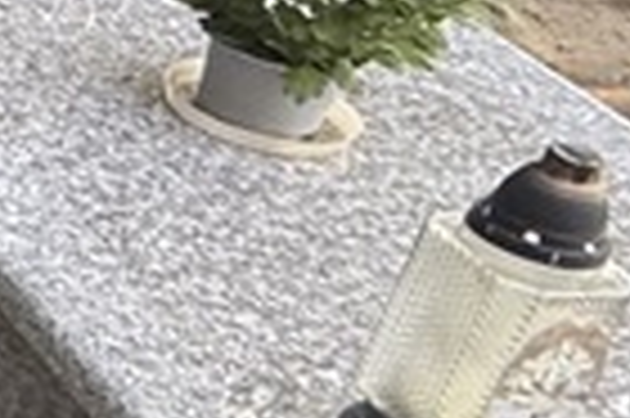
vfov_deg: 12.4
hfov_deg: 10.9
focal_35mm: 105
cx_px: -1336
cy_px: -202
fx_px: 1835
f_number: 2.2
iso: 160
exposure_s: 1/99
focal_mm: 2.22
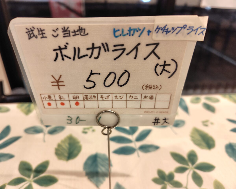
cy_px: 94
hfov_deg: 70.2
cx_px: 113
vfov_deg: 58.8
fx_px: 168
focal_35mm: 24
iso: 444
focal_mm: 5.6
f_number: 1.9
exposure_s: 1/60
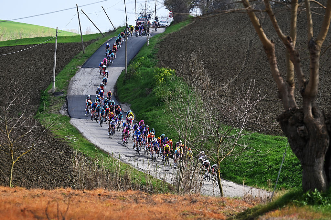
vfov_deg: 6.3
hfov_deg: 9.5
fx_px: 1994
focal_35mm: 217
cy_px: 110
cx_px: 166
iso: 250
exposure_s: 1/2500
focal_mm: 145
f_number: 3.2
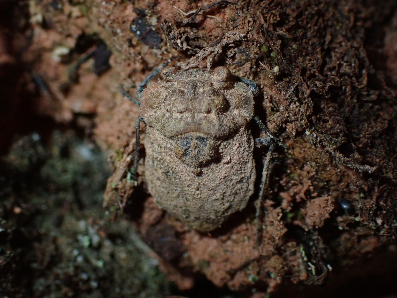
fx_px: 940
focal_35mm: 82
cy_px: 149
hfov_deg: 23.8
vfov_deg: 18.0
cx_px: 198
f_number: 13
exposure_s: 1/80
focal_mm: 14.62
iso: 800
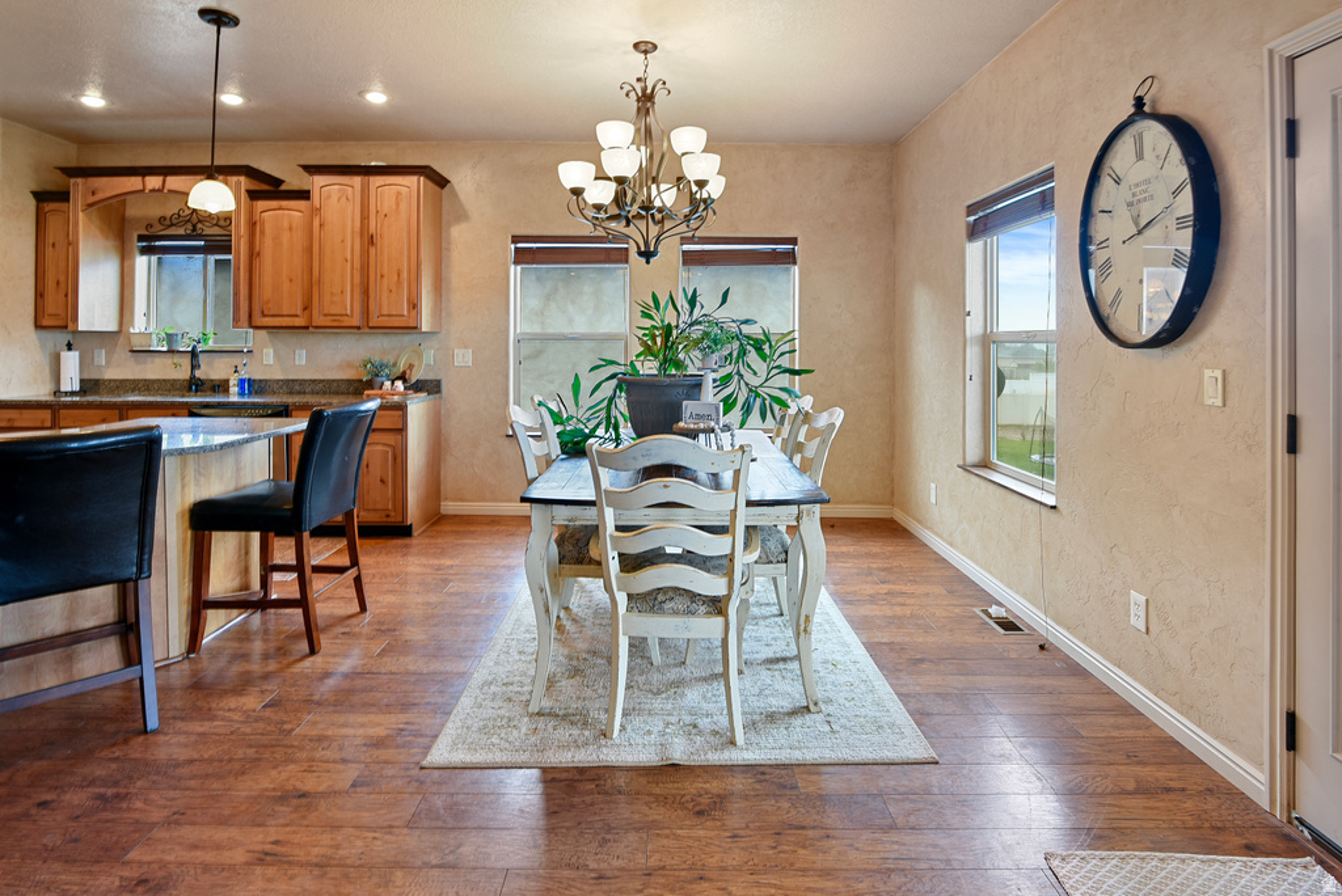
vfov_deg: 73.8
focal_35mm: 16
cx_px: 671
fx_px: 597
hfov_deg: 96.7
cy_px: 448
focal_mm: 16
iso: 100
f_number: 8
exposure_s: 1
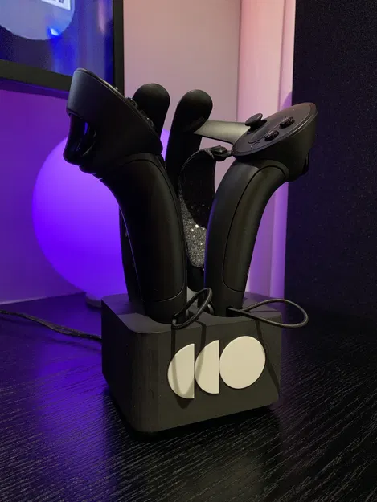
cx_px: 188
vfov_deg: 67.3
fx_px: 377
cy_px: 251
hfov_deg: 53.1
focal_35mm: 26
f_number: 1.8
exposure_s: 1/31
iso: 400
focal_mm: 4.25
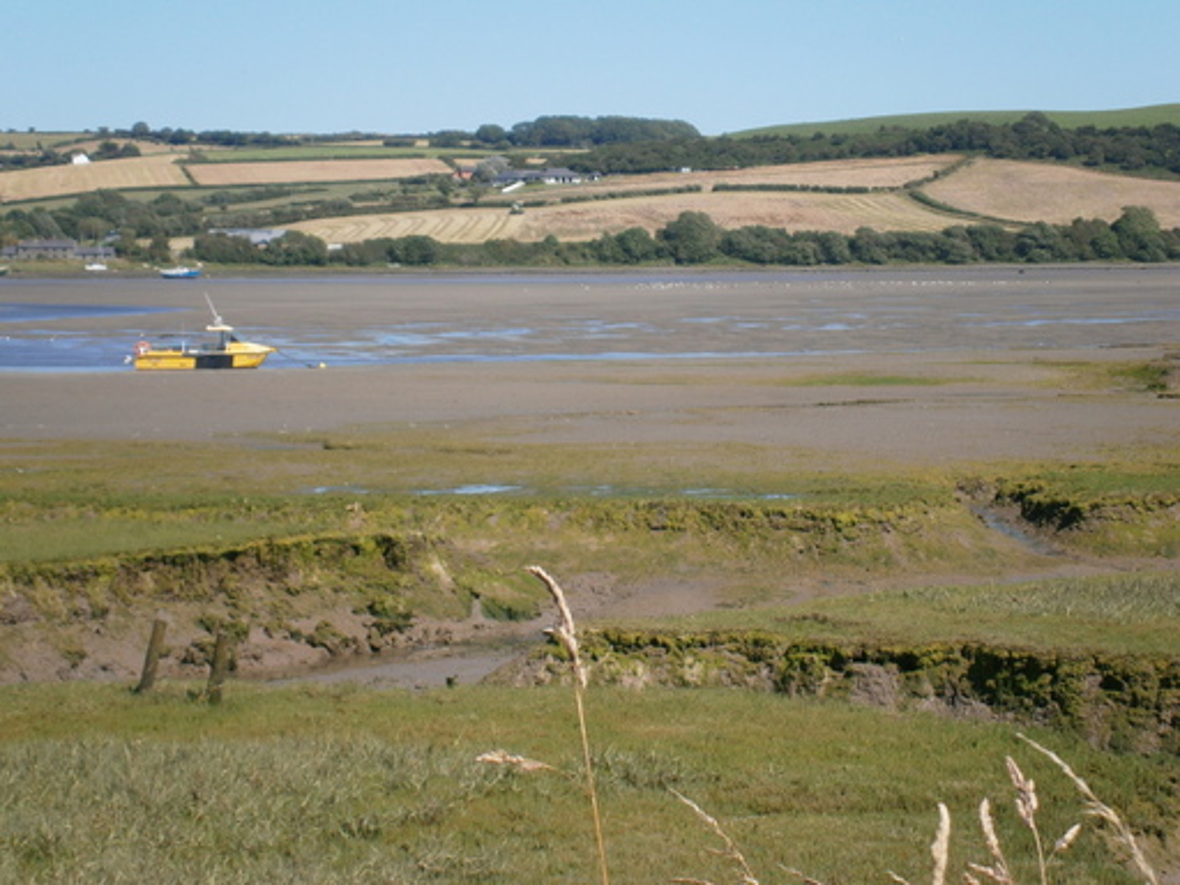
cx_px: 590
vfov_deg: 14.6
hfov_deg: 19.4
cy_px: 442
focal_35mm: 101
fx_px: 3443
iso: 80
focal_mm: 17.8
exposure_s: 1/400
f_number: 5.4
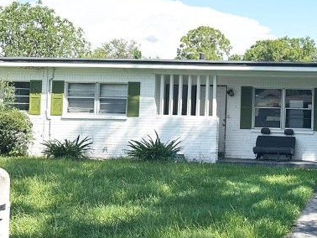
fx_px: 596
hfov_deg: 28.3
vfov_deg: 22.5
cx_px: 304
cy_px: 84
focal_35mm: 65
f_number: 1.78
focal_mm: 6.86
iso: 80
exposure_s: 1/4184
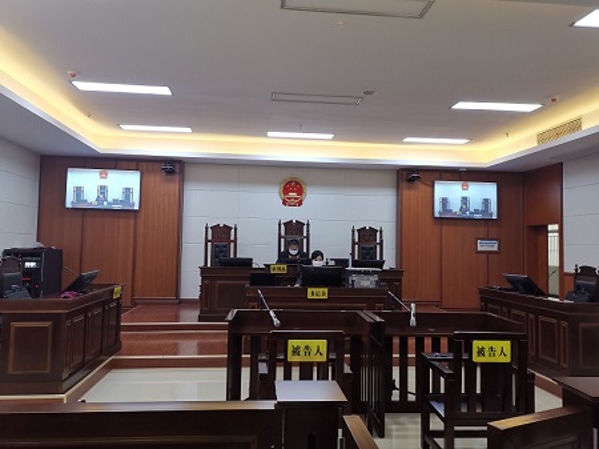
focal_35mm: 27
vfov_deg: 51.3
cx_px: 300
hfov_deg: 65.4
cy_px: 224
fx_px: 467
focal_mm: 4.75
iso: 200
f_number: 1.8
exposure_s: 1/100
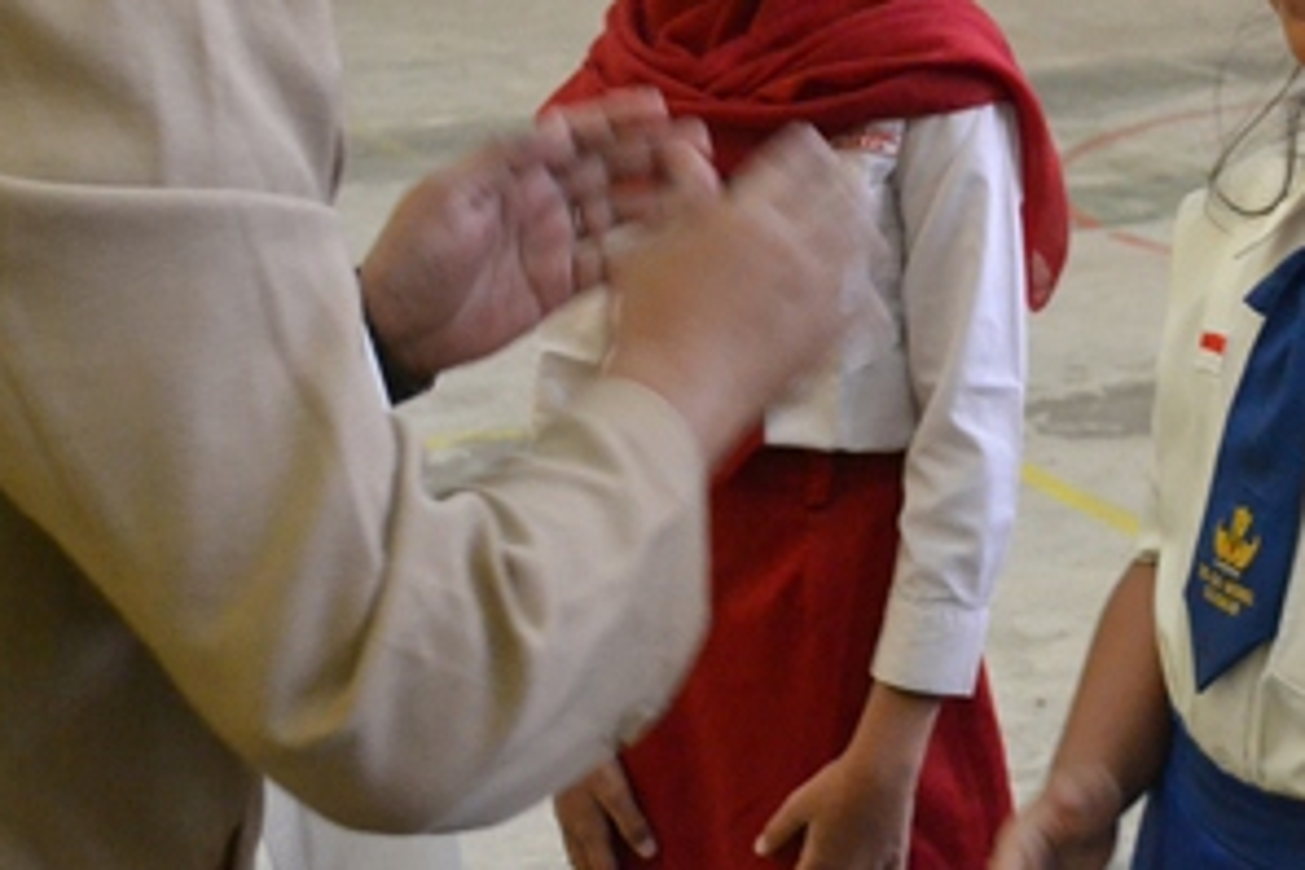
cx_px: 1006
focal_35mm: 84
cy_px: 24
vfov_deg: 16.0
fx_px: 3045
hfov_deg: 23.9
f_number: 4.2
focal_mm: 26
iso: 3200
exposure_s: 1/80
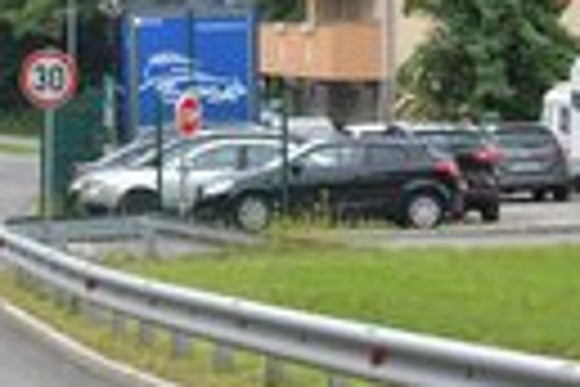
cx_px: 292
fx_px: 4382
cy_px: -25
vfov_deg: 5.0
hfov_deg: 7.6
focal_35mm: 272
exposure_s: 1/2500
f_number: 5
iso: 640
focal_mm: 70
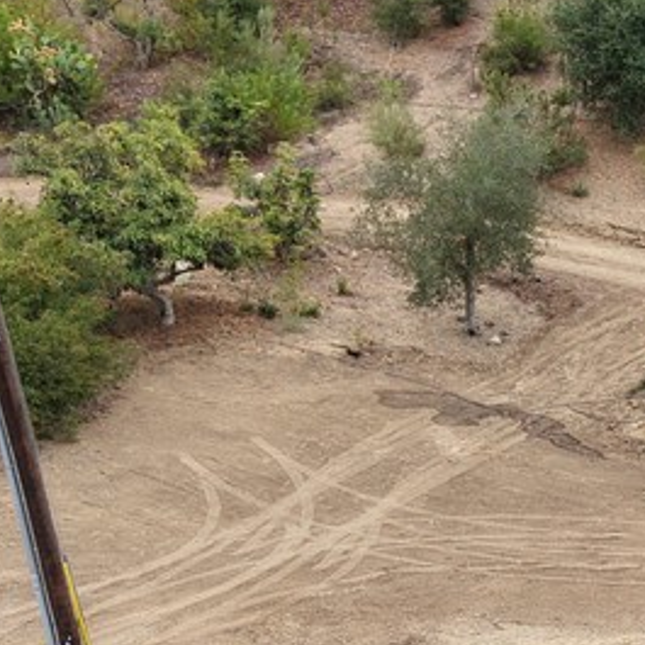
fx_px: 1729
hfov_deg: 18.4
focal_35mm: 82
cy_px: 587
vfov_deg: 20.7
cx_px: 1013
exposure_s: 1/500
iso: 100
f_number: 1.8
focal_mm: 8.67
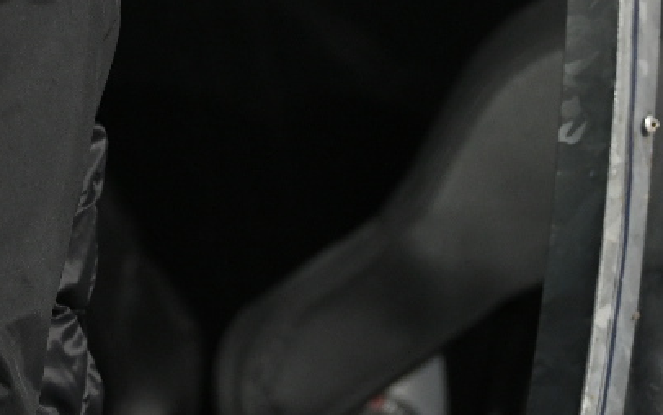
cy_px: -431
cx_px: -412
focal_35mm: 415
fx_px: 7501
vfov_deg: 3.1
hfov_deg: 5.0
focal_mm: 102
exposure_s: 1/400
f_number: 4
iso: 2000
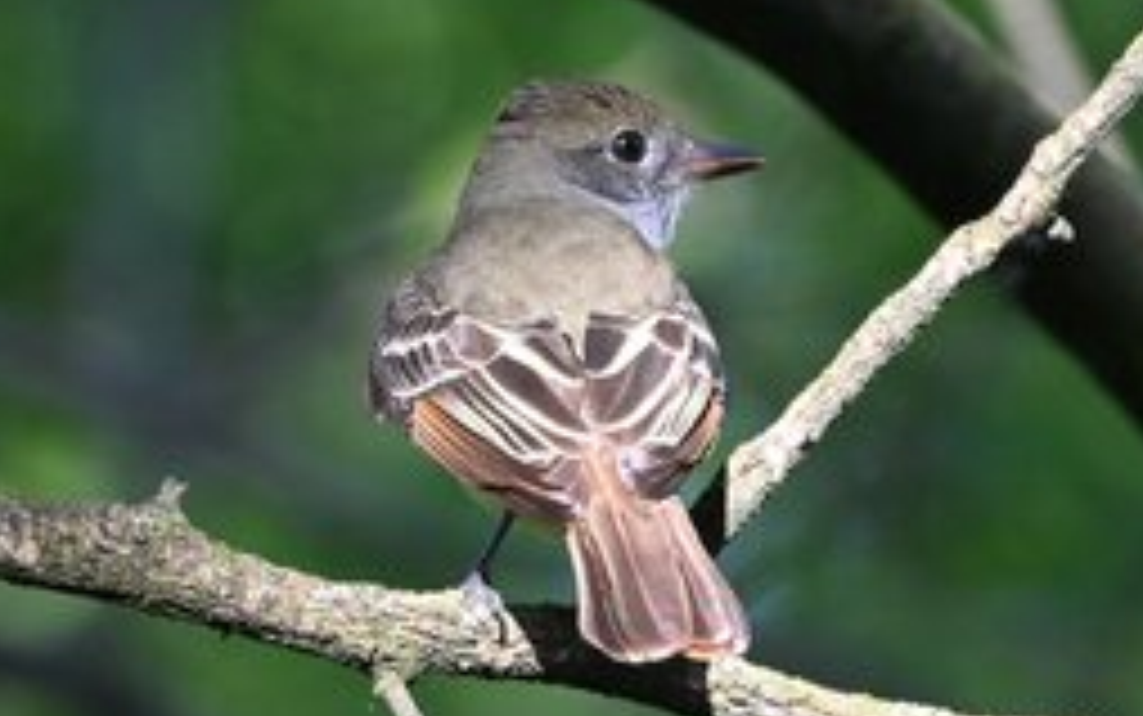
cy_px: 399
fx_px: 45095
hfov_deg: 1.5
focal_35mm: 1447
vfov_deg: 0.9
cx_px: 513
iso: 1800
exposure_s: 1/1000
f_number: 6.3
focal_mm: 600
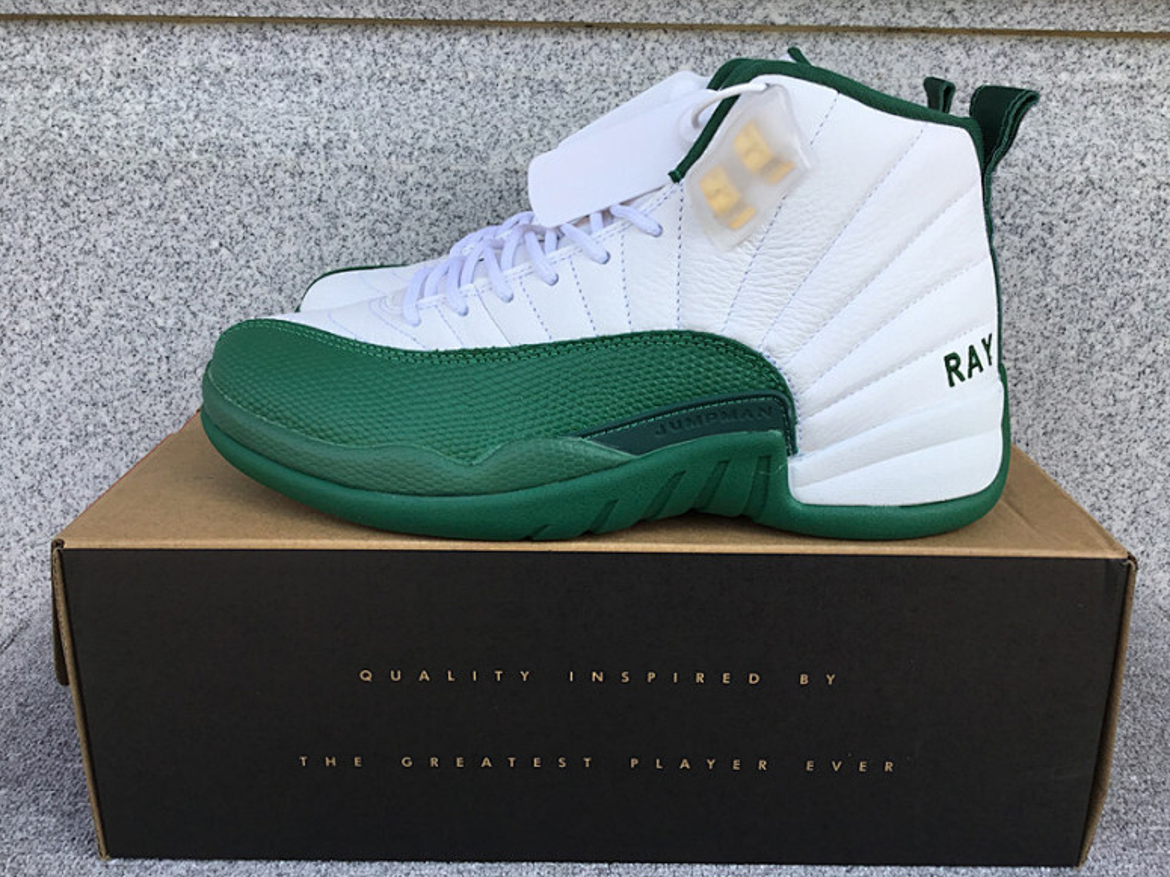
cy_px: 447
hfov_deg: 56.8
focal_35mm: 32
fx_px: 1081
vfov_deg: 44.1
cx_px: 595
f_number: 2.4
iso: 25
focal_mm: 3.3
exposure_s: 1/274
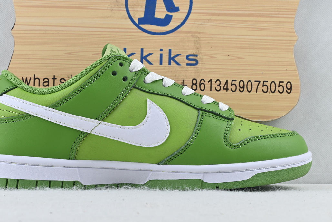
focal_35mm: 65
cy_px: 116
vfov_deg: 21.1
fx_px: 596
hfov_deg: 31.1
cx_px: 142
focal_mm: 37
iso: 100
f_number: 10
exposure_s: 1/15
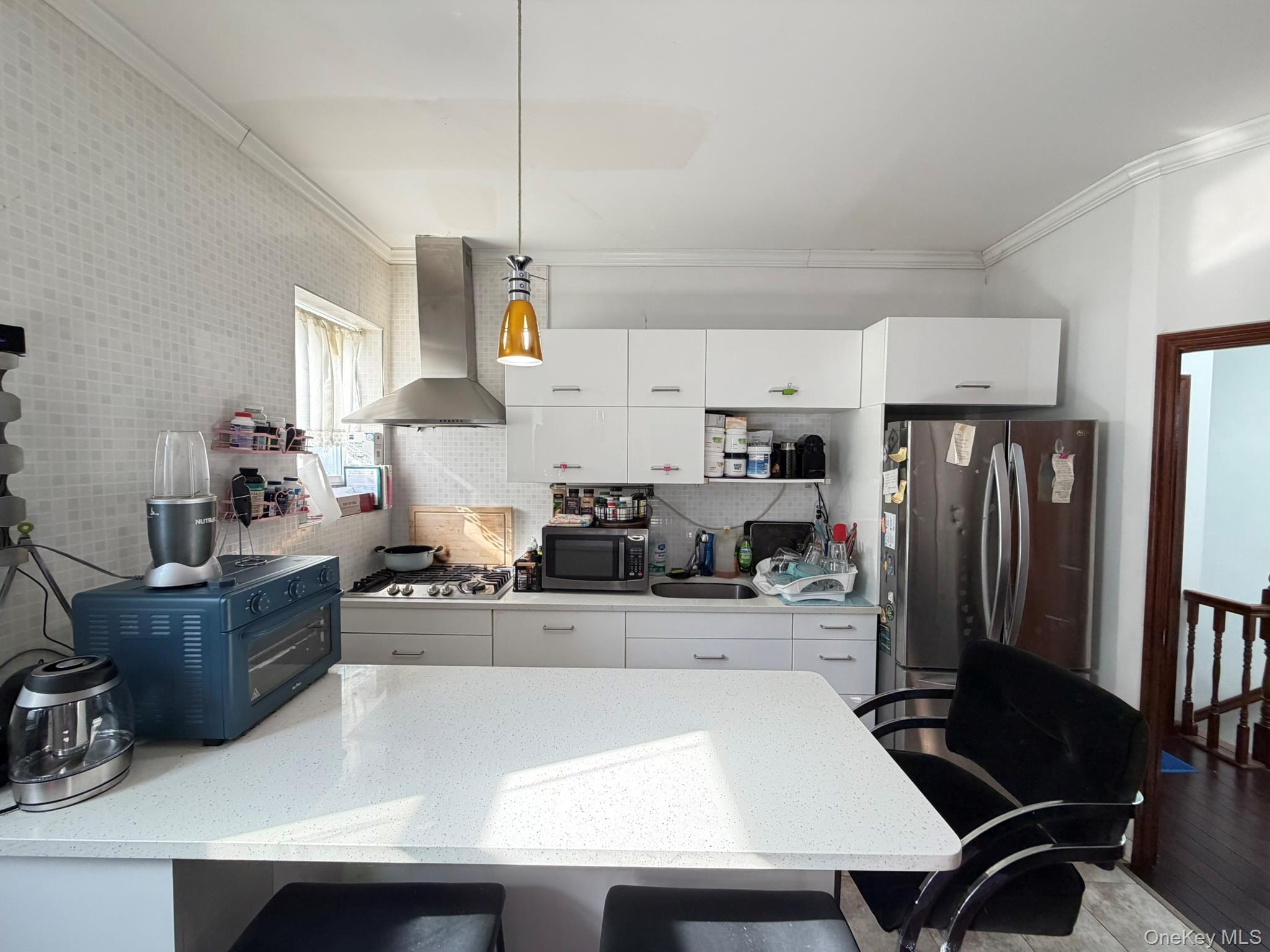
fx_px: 514
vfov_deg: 85.7
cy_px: 476
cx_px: 635
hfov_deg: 102.1
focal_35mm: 14
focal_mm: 2.22
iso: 200
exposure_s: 1/121
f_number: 2.2
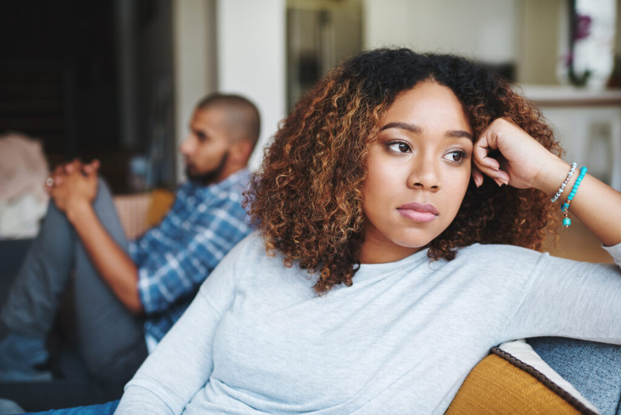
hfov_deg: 54.4
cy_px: 208
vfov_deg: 37.9
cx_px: 310
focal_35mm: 35
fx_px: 604
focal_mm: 35
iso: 200
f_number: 2
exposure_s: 1/400
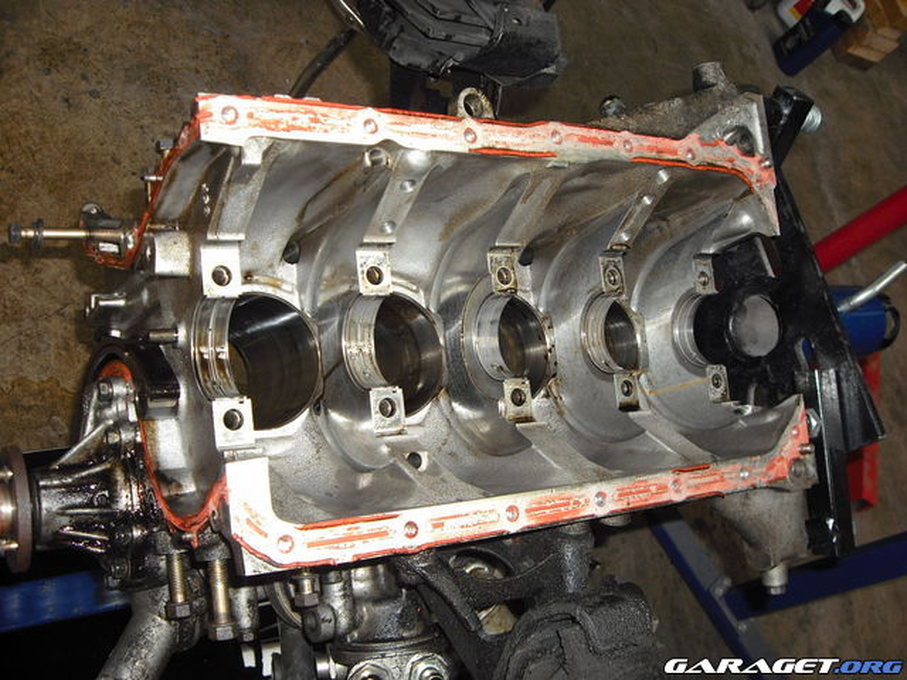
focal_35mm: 37
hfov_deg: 50.1
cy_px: 340
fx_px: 969
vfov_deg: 38.7
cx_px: 454
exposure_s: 1/60
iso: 100
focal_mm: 6.2
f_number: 2.7
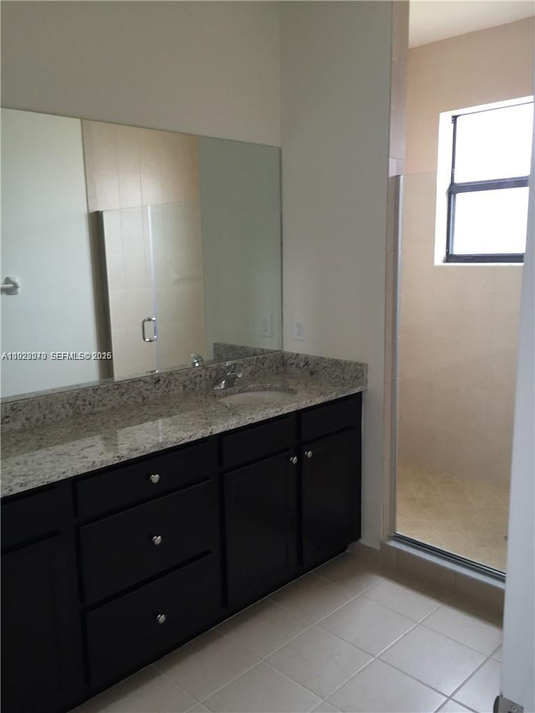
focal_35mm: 29
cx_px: 268
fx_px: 598
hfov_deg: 48.2
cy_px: 356
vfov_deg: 61.7
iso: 100
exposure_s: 1/30
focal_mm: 4.15
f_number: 2.2
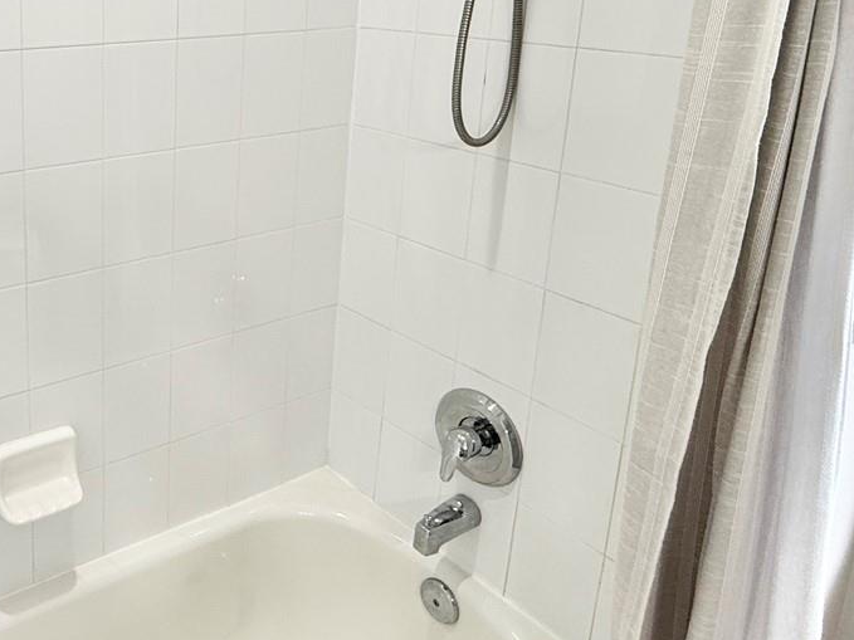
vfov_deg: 41.3
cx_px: 89
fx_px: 814
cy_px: 140
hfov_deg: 49.5
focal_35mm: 33
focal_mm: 2.22
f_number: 2.2
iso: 80
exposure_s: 1/120
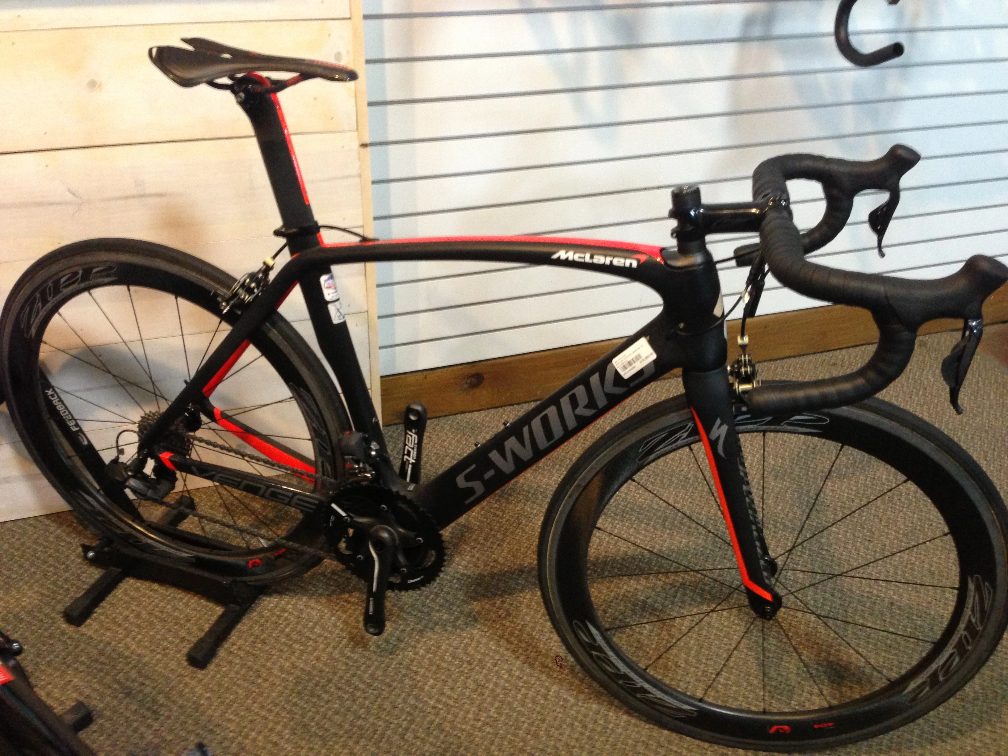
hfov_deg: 55.4
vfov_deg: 42.9
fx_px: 961
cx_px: 504
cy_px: 378
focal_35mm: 33
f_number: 2.4
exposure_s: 1/20
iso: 320
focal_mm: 4.13
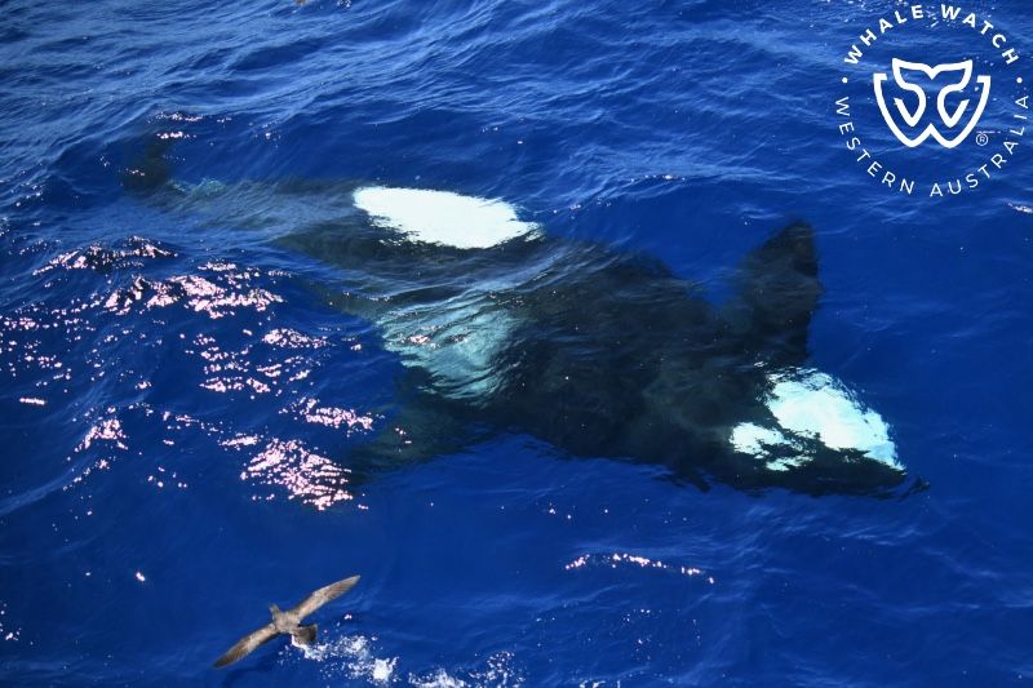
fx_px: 1721
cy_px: 344
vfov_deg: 22.6
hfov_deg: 33.4
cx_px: 516
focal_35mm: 60
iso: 1600
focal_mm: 60
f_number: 4.5
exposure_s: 1/8000
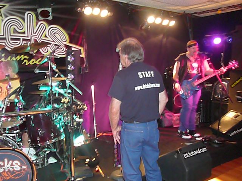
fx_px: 245
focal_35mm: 35
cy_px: 90
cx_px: 121
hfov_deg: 52.6
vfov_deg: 40.7
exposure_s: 1/8
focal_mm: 5.2
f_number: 2.8
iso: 800
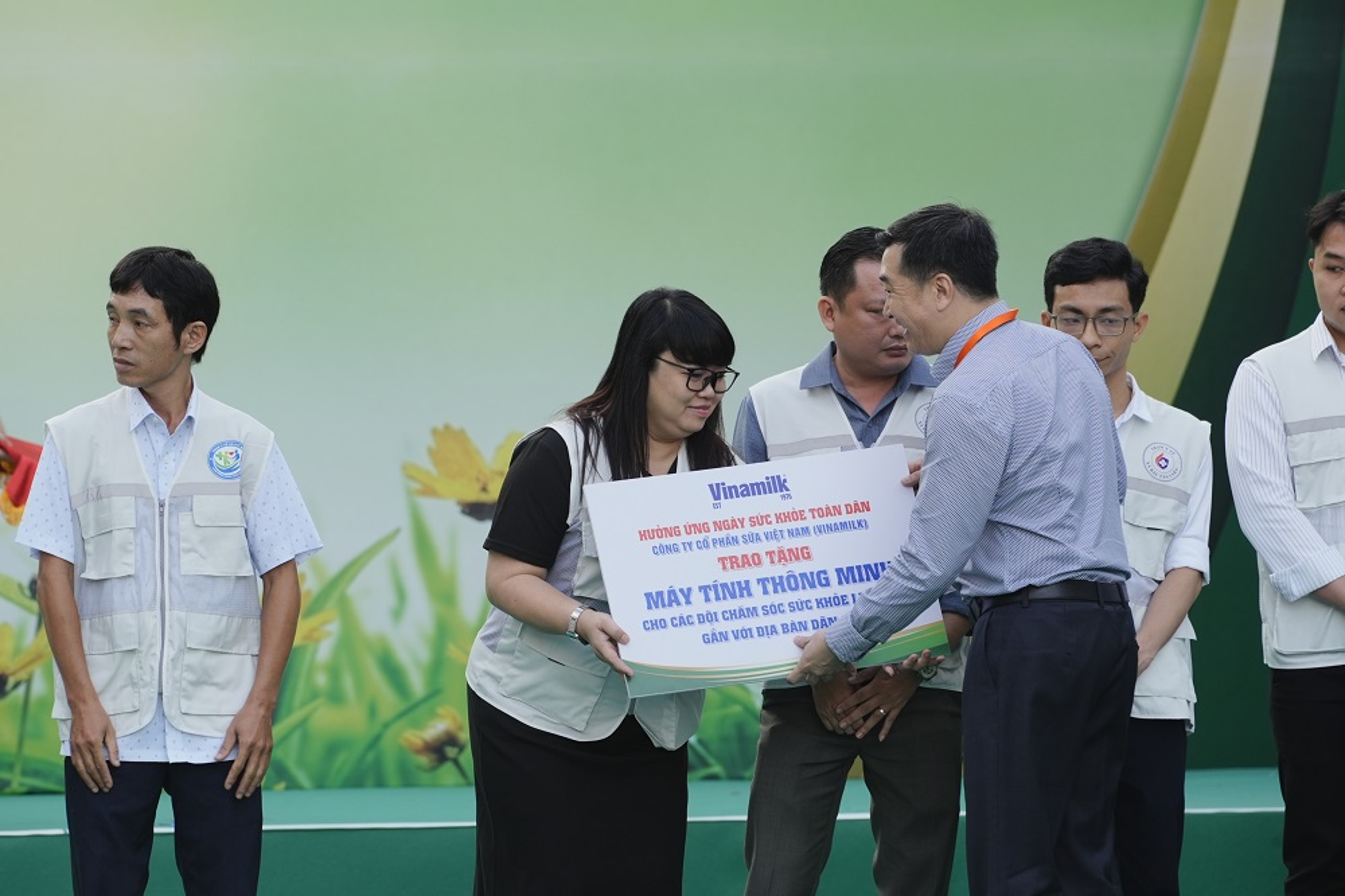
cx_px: 672
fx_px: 8403
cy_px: 448
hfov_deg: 9.2
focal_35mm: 225
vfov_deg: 6.1
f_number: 4
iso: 320
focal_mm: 150
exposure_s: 1/200
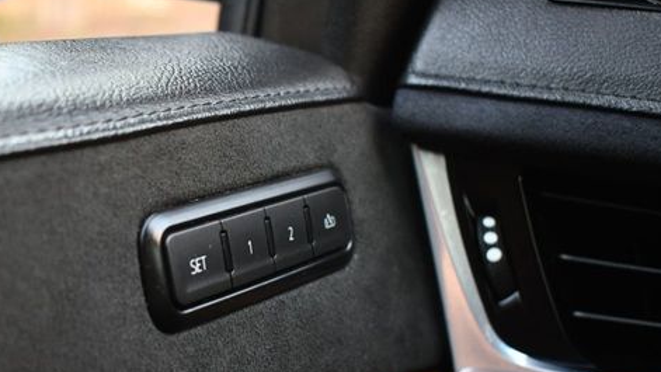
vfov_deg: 18.7
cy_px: 284
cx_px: 232
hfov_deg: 32.6
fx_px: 1122
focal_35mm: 64
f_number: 4.2
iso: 800
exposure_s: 1/125
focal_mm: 30
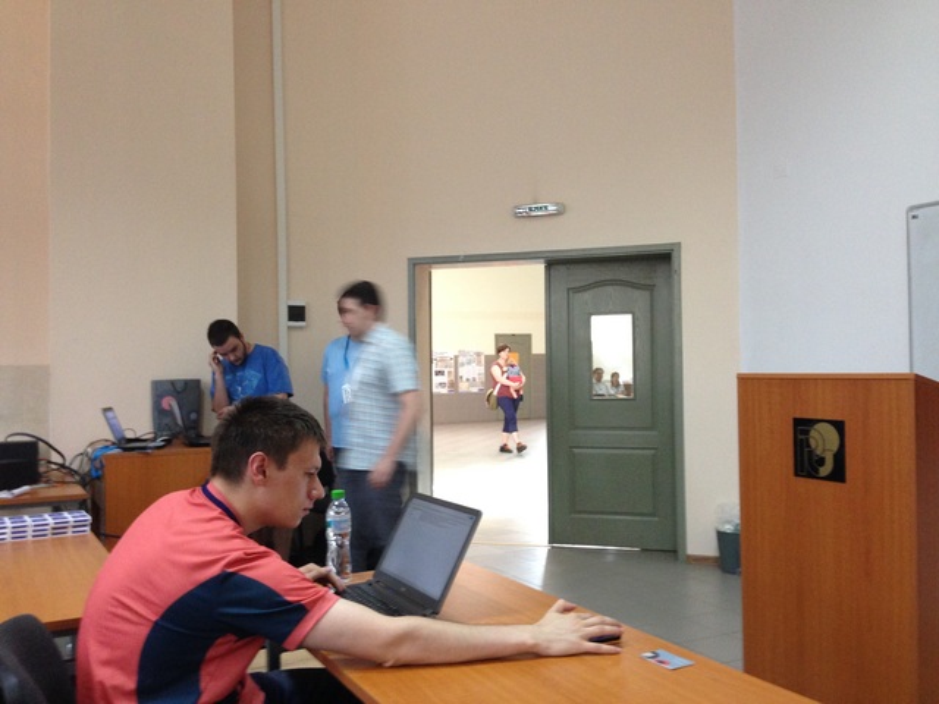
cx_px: 470
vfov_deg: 42.9
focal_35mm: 33
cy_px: 352
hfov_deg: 55.4
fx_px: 895
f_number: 2.4
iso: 160
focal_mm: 4.12
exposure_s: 1/20
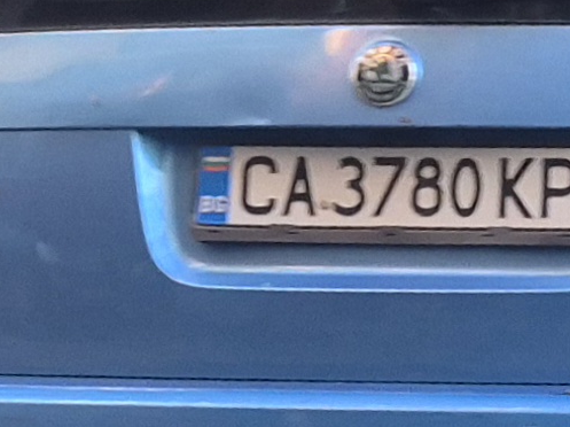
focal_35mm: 78
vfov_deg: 18.8
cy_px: 124
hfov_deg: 24.4
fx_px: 1283
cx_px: 500
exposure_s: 1/182
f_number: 1.8
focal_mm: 5.4
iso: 200
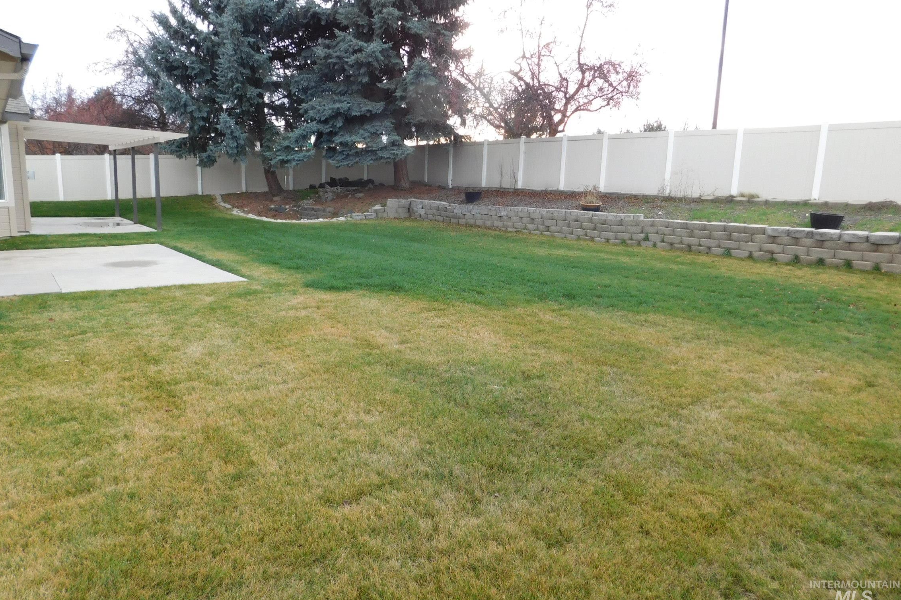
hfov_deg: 73.7
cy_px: 287
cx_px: 450
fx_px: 601
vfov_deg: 53.1
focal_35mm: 24
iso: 125
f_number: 3
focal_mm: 4
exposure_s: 1/125
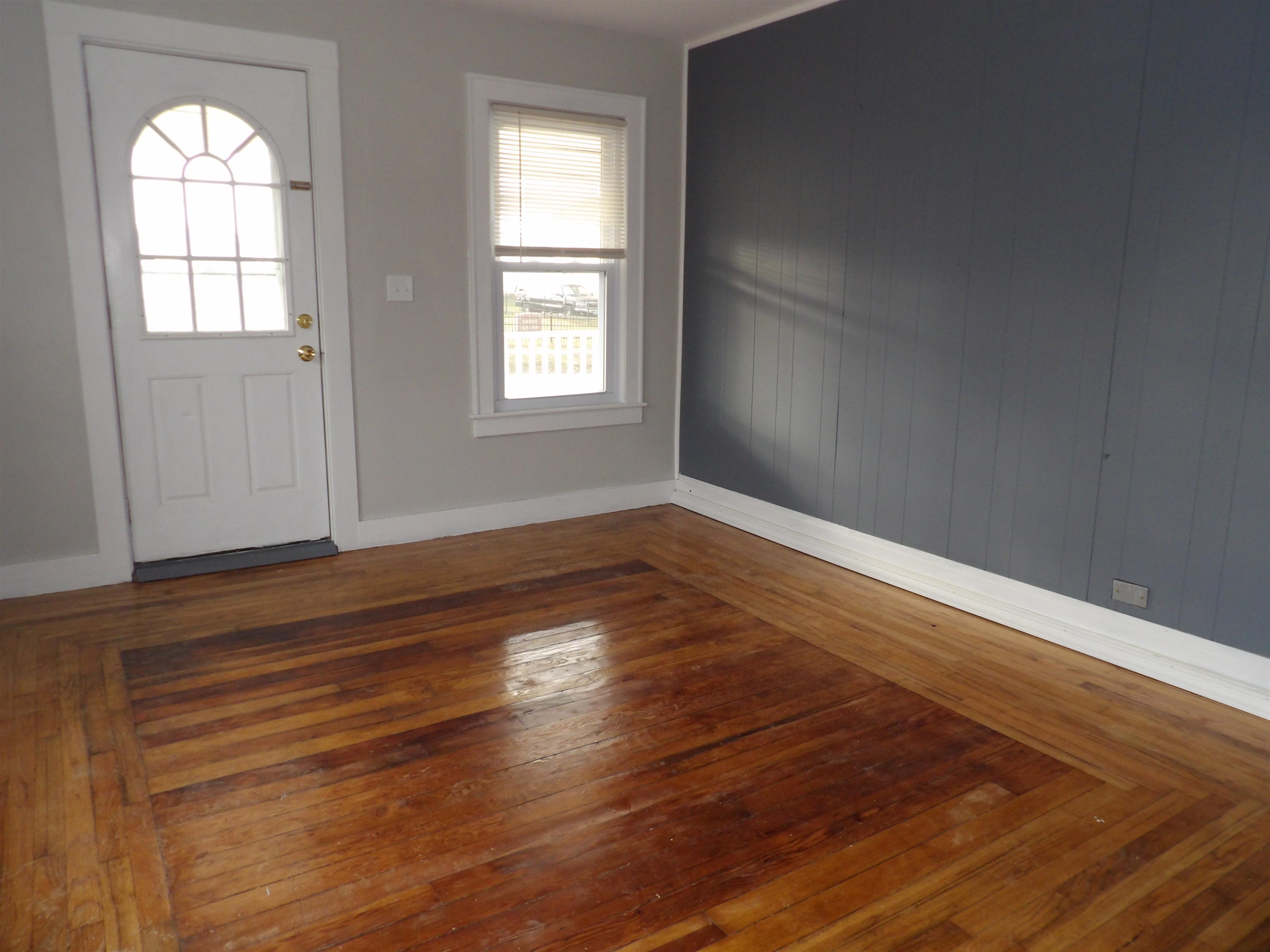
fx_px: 881
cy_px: 476
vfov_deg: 56.8
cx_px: 635
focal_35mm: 24
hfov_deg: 71.6
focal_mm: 4.3
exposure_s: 1/33
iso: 200
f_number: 3.2
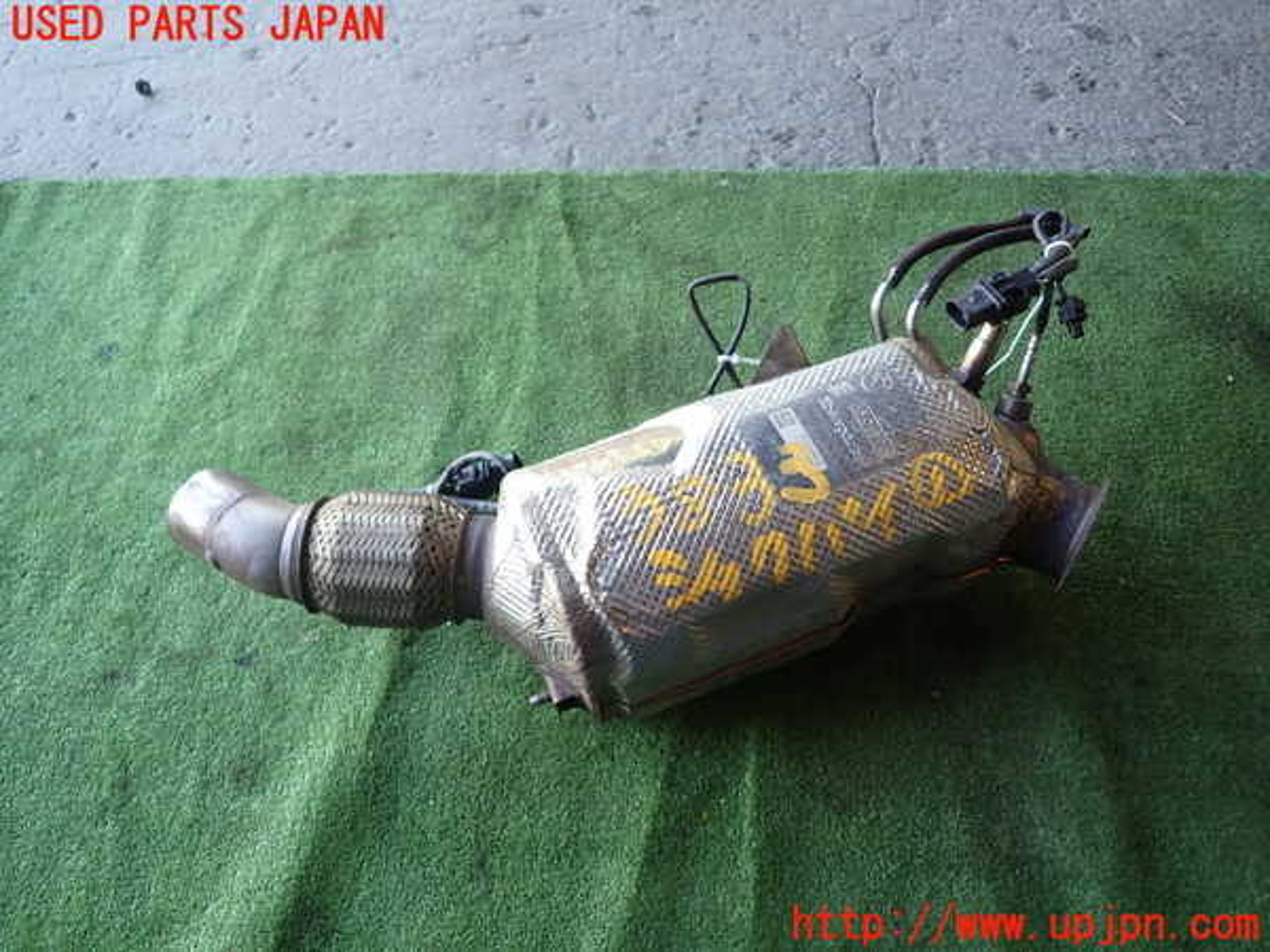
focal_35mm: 25
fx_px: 917
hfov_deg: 69.4
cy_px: 476
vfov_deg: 54.9
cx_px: 635
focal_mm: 4.5
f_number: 2
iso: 100
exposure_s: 1/60
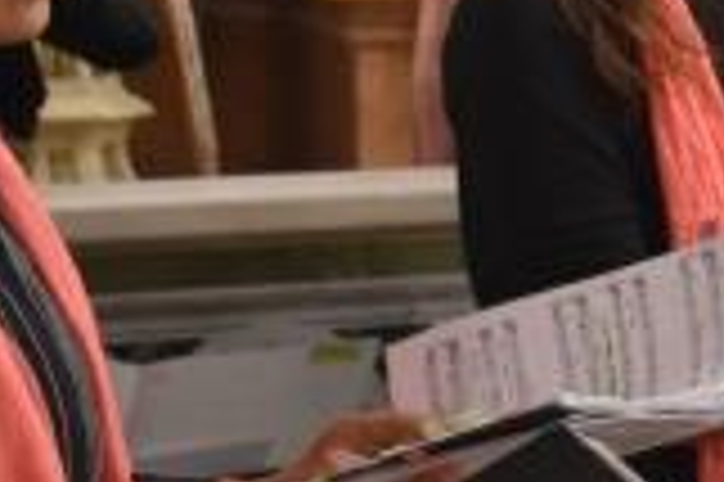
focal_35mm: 191
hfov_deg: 9.5
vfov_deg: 7.2
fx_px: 3837
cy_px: 246
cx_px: 1776
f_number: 3.5
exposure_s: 1/25
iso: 1250
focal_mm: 20
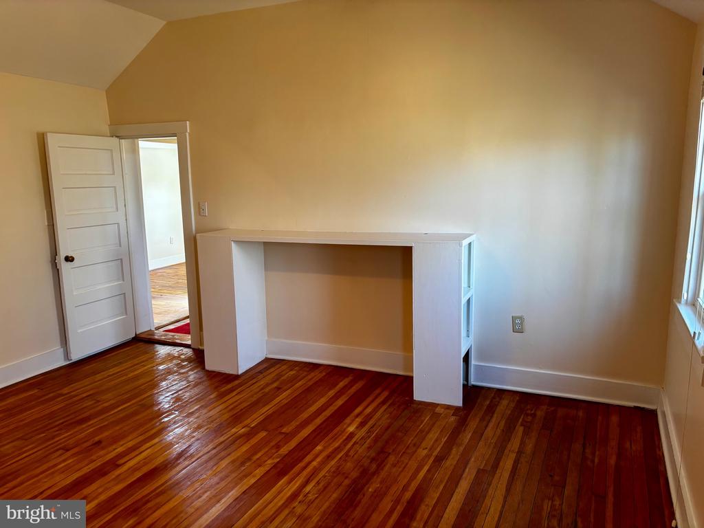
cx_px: 352
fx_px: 529
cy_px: 264
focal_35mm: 26
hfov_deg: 67.3
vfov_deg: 53.1
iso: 125
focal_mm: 5.96
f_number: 1.6
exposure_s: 1/60
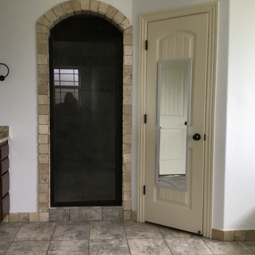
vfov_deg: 44.9
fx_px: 308
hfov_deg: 44.9
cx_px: 115
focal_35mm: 37
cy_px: 128
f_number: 2.4
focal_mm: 3.3
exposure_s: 1/30
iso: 64
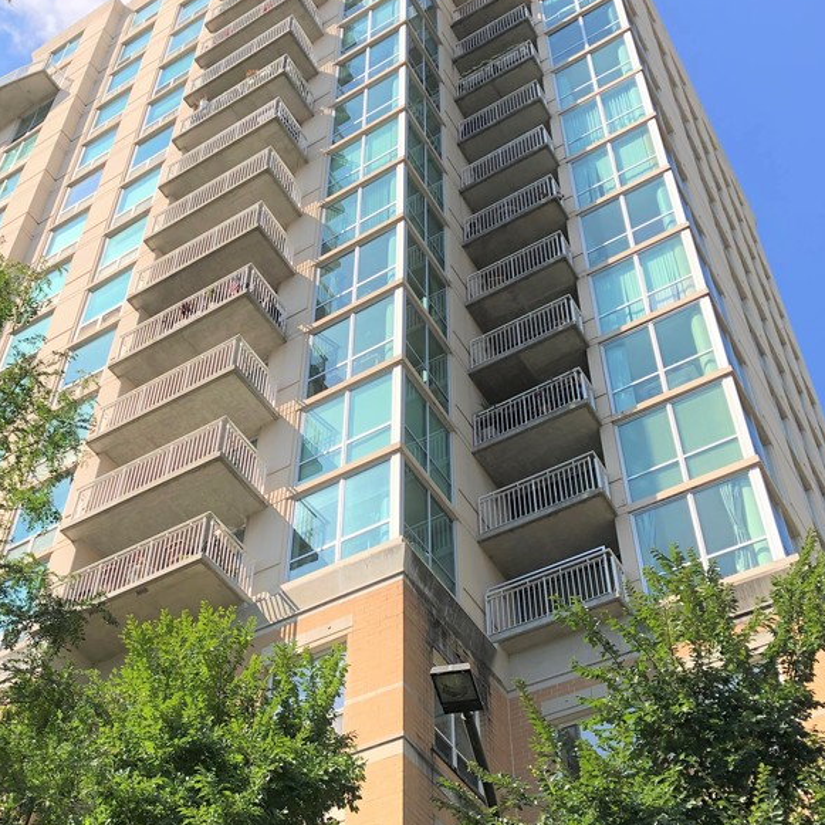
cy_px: 518
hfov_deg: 36.6
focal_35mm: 46
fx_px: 1240
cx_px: 322
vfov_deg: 36.6
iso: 20
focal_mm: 3.99
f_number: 1.8
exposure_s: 1/1799
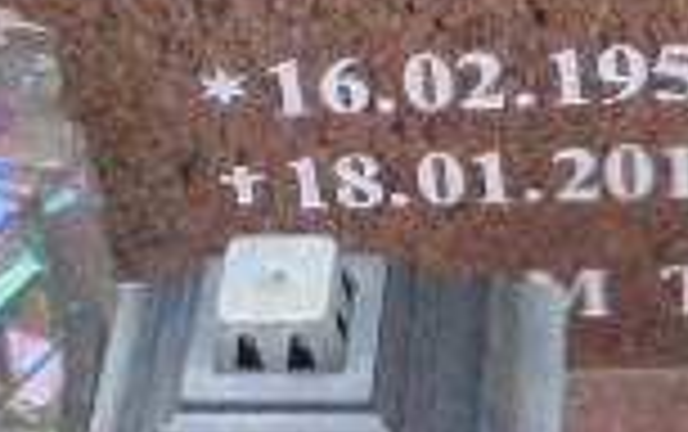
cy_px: -202
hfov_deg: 18.1
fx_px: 2159
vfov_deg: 11.0
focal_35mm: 115
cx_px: 333
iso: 100
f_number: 3.5
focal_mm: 4.6
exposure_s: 1/80
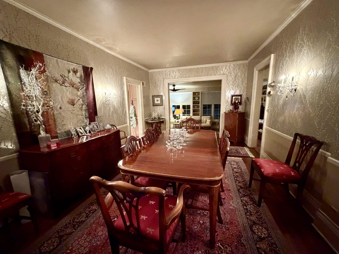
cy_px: 127
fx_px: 137
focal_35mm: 14
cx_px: 170
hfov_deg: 102.1
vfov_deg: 85.7
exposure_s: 1/30
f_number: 2.2
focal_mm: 2.22
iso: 1250
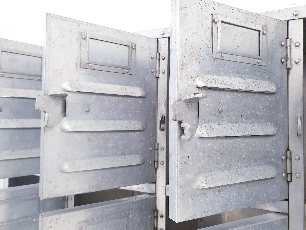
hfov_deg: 67.3
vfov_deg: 53.1
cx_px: 153
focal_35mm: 26
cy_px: 115
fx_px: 230
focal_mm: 4.3
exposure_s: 1/50
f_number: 2.4
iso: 320
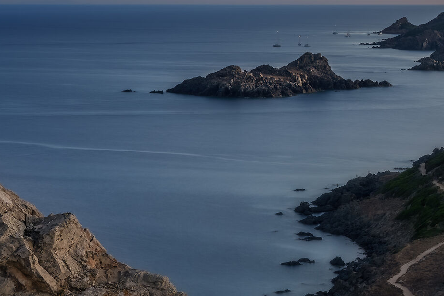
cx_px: 498
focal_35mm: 104
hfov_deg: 18.8
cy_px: 142
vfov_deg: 13.2
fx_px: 1282
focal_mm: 40
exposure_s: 4
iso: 100
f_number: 10
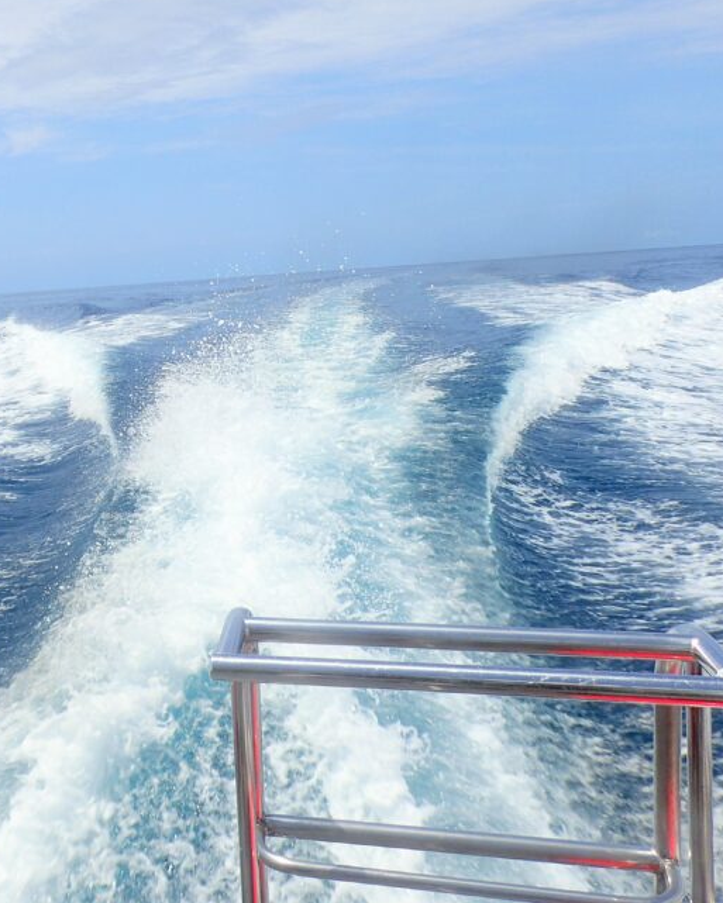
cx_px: 51
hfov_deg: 35.6
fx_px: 1043
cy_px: 363
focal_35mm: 39
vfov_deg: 46.6
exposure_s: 1/320
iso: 100
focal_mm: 4.5
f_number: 8
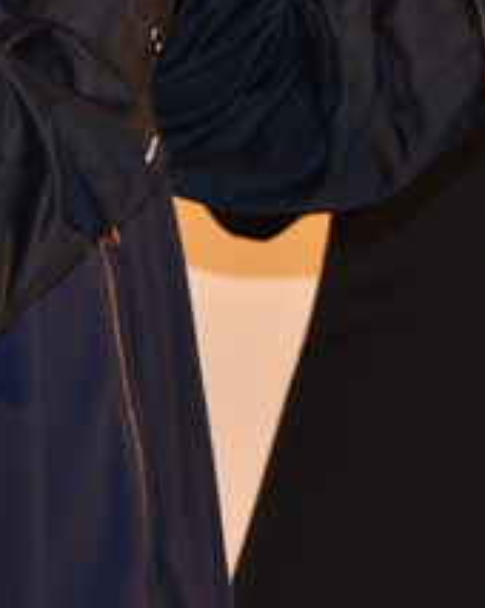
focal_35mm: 555
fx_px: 9968
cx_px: 348
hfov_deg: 2.8
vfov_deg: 3.5
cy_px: -51
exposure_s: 1/60
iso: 800
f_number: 5.6
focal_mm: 105
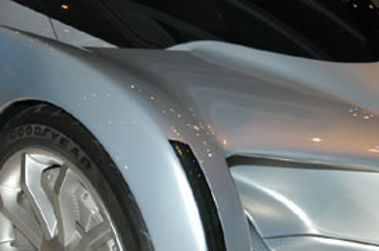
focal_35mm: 90
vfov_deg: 15.1
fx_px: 946
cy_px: 82
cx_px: 142
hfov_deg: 22.6
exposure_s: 1/60
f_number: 5
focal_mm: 24
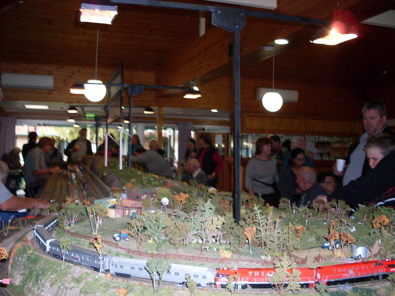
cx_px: 198
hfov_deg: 49.0
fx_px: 434
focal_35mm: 38
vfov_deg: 37.7
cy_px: 148
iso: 120
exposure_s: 1/45
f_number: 2.8
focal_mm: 6.3
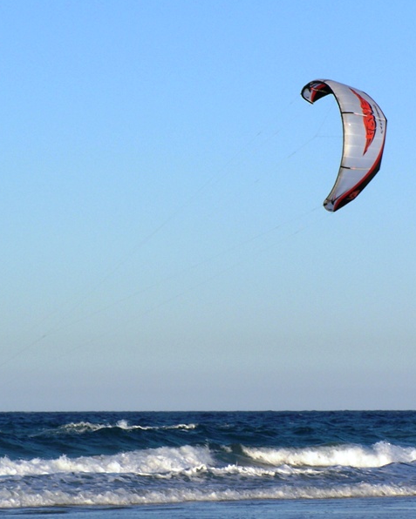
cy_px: 259
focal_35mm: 182
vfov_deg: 10.6
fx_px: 2800
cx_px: 170
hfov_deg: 8.5
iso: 80
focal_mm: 23.1
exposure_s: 1/800
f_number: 4.5
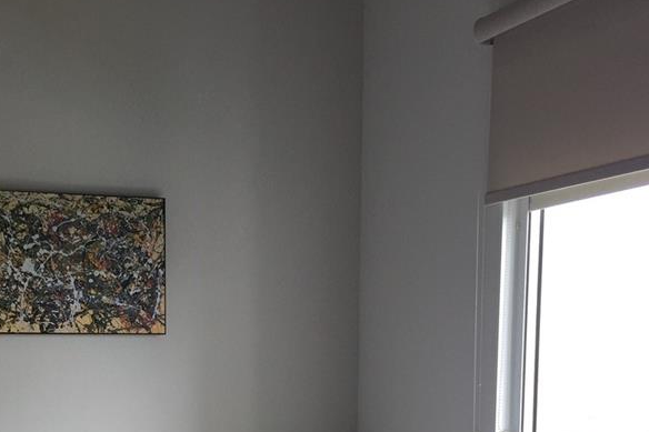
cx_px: 190
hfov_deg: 32.0
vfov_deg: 20.6
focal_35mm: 62
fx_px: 1117
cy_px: 510
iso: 32
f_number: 2.2
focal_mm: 4.15
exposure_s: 1/60
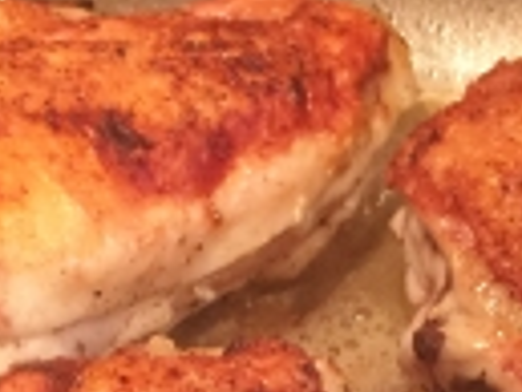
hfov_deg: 13.7
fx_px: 2174
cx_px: 206
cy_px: 703
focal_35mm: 144
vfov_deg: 9.8
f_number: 2.2
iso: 50
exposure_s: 1/15
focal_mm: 4.15
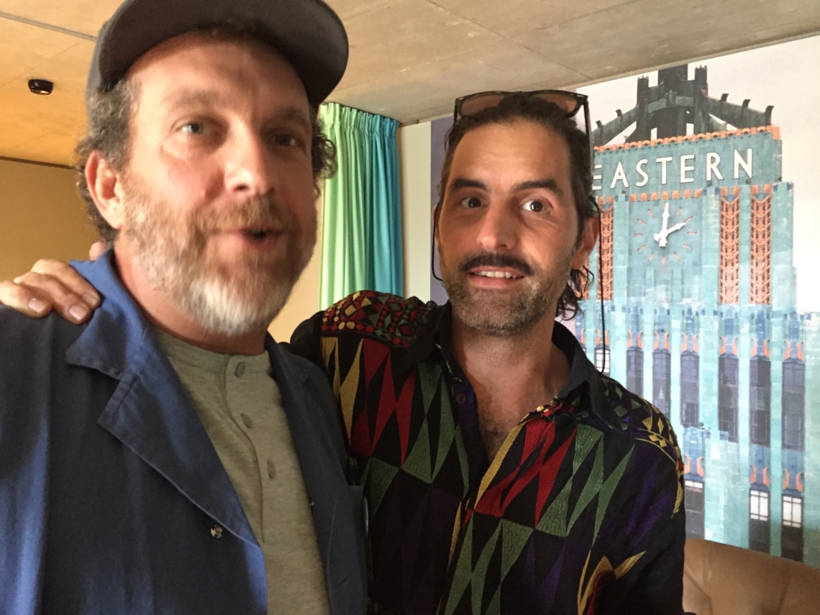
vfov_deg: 48.2
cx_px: 410
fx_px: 687
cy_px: 308
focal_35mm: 29
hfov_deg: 61.7
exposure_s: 1/17
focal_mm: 4.15
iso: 640
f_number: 2.2
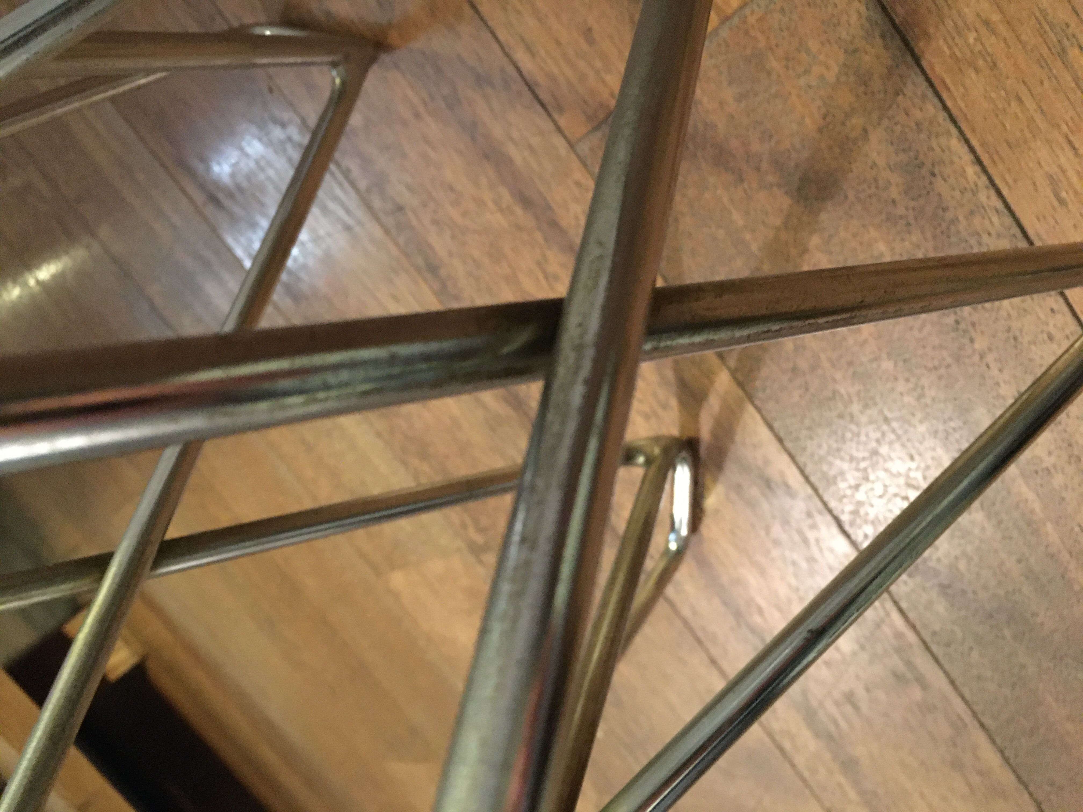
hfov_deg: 61.7
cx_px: 542
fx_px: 907
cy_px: 406
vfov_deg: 48.2
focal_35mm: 29
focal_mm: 4.15
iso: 400
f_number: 2.2
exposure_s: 1/17
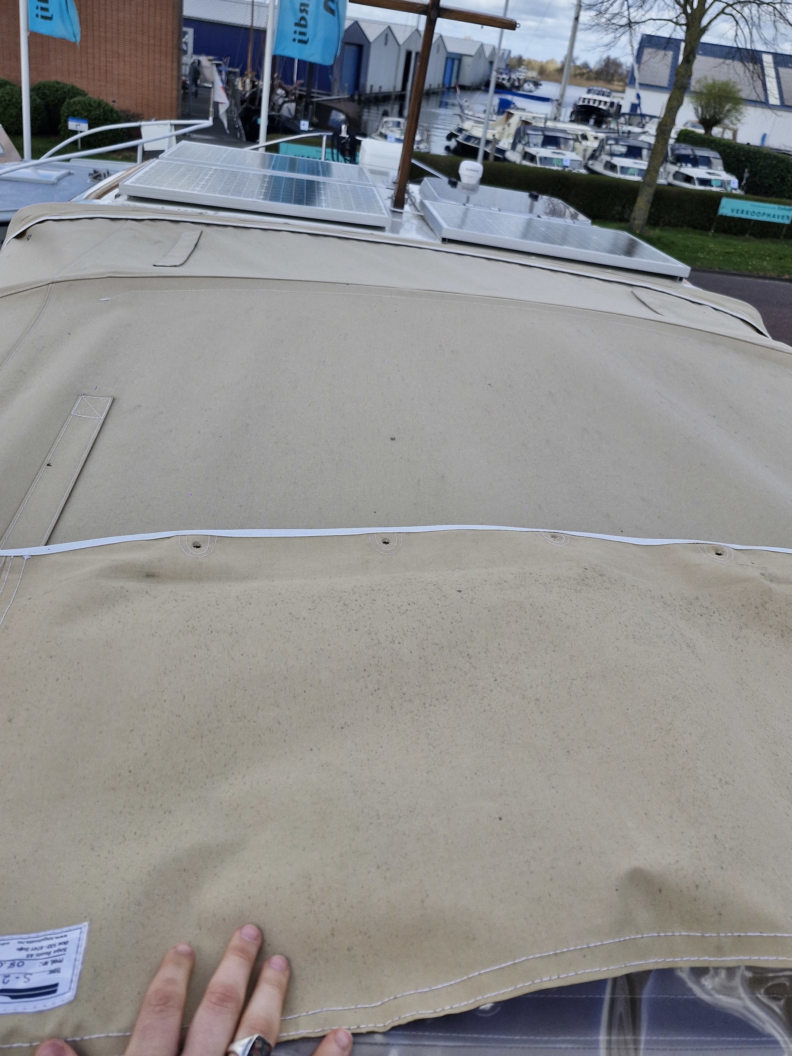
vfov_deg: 65.0
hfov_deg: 51.4
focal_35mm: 27
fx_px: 823
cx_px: 393
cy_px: 453
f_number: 1.8
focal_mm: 5.54
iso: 50
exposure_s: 1/1412
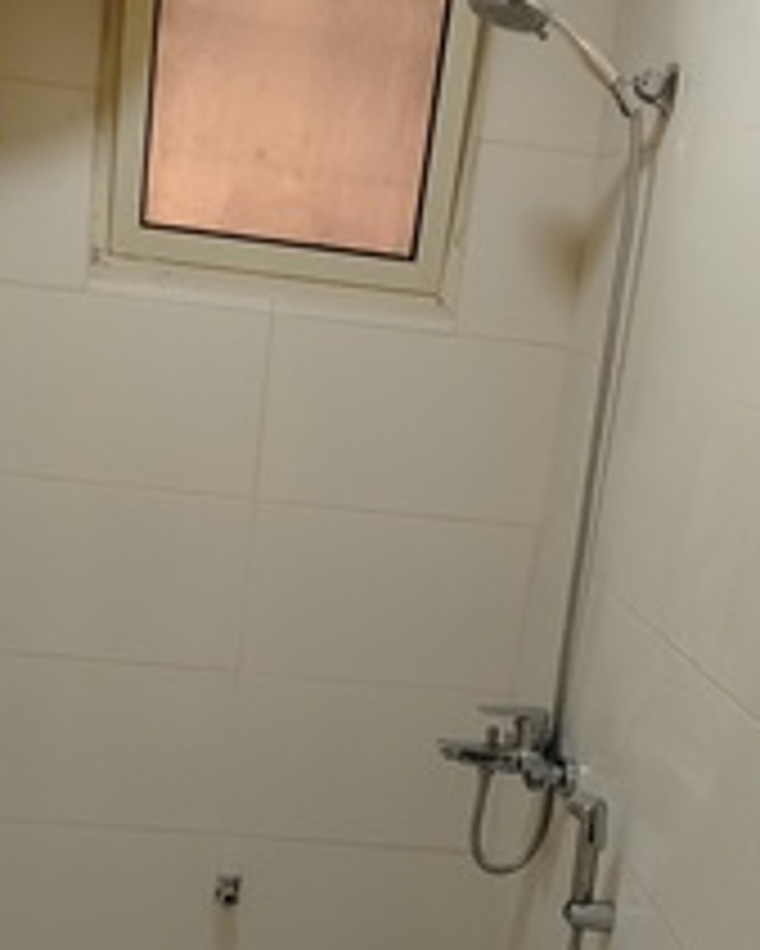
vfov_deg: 32.3
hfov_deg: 26.7
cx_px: 358
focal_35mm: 57
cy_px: 723
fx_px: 1601
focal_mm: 4.05
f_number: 1.8
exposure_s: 1/120
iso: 1803
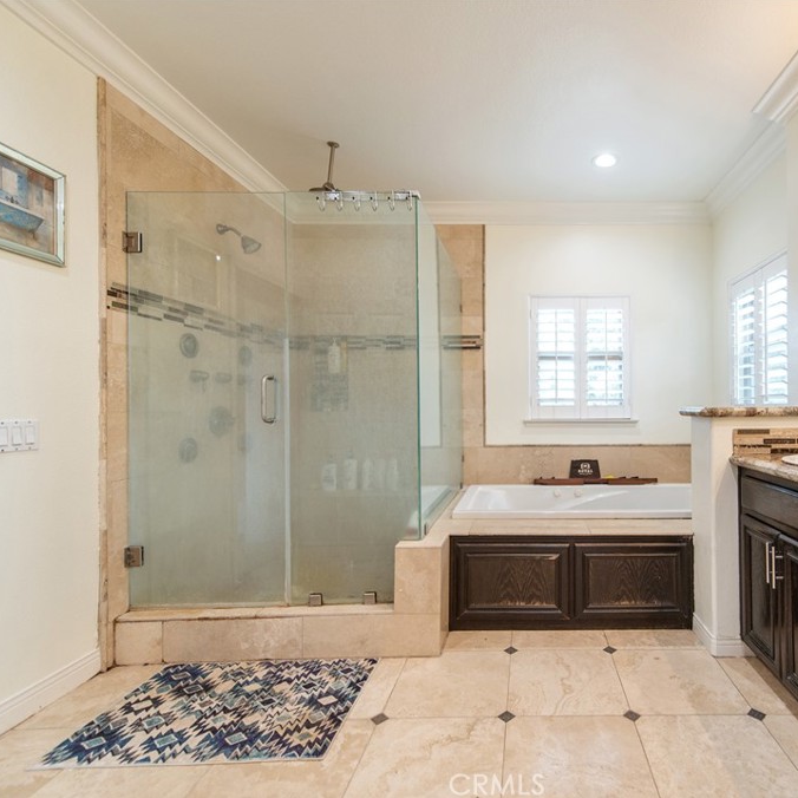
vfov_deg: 80.7
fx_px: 469
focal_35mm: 18
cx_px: 536
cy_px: 400
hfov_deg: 78.0
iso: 400
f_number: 2.8
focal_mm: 14
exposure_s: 1/250
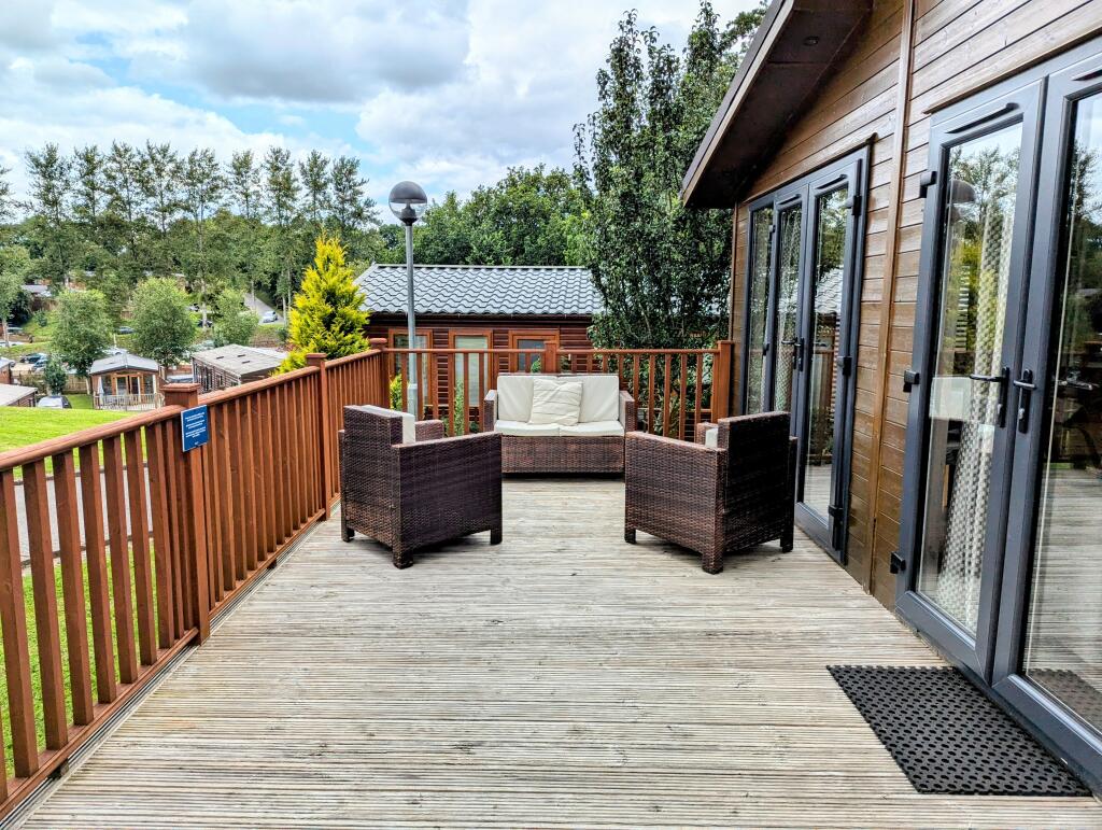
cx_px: 551
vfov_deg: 56.9
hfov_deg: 71.5
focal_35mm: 24
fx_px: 765
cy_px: 415
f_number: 1.85
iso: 32
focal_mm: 6.81
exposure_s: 1/1258
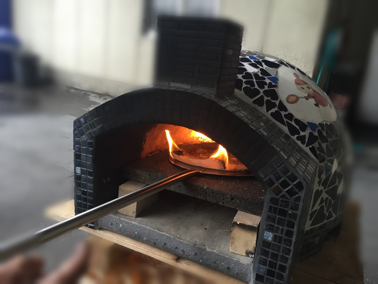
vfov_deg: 48.2
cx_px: 189
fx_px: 317
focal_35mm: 29
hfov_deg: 61.7
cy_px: 142
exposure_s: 1/40
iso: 40
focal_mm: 4.15
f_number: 2.2
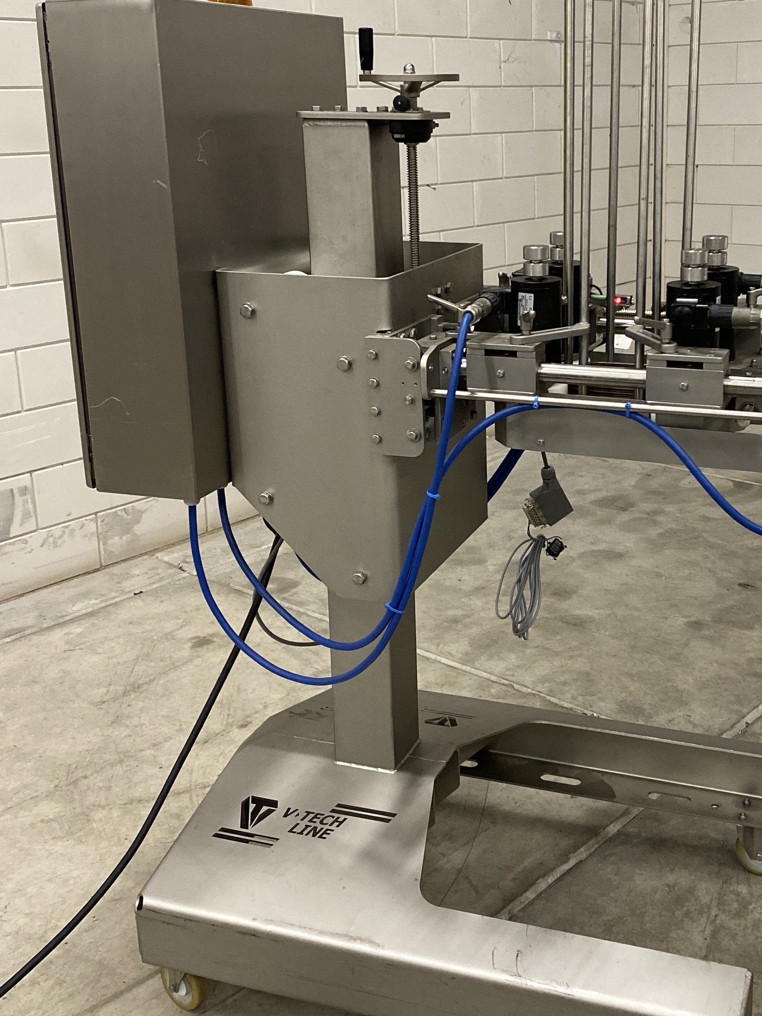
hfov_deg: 34.8
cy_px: 418
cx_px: 516
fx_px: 1203
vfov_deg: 45.6
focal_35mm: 41
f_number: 1.8
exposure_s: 1/50
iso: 320
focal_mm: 4.25
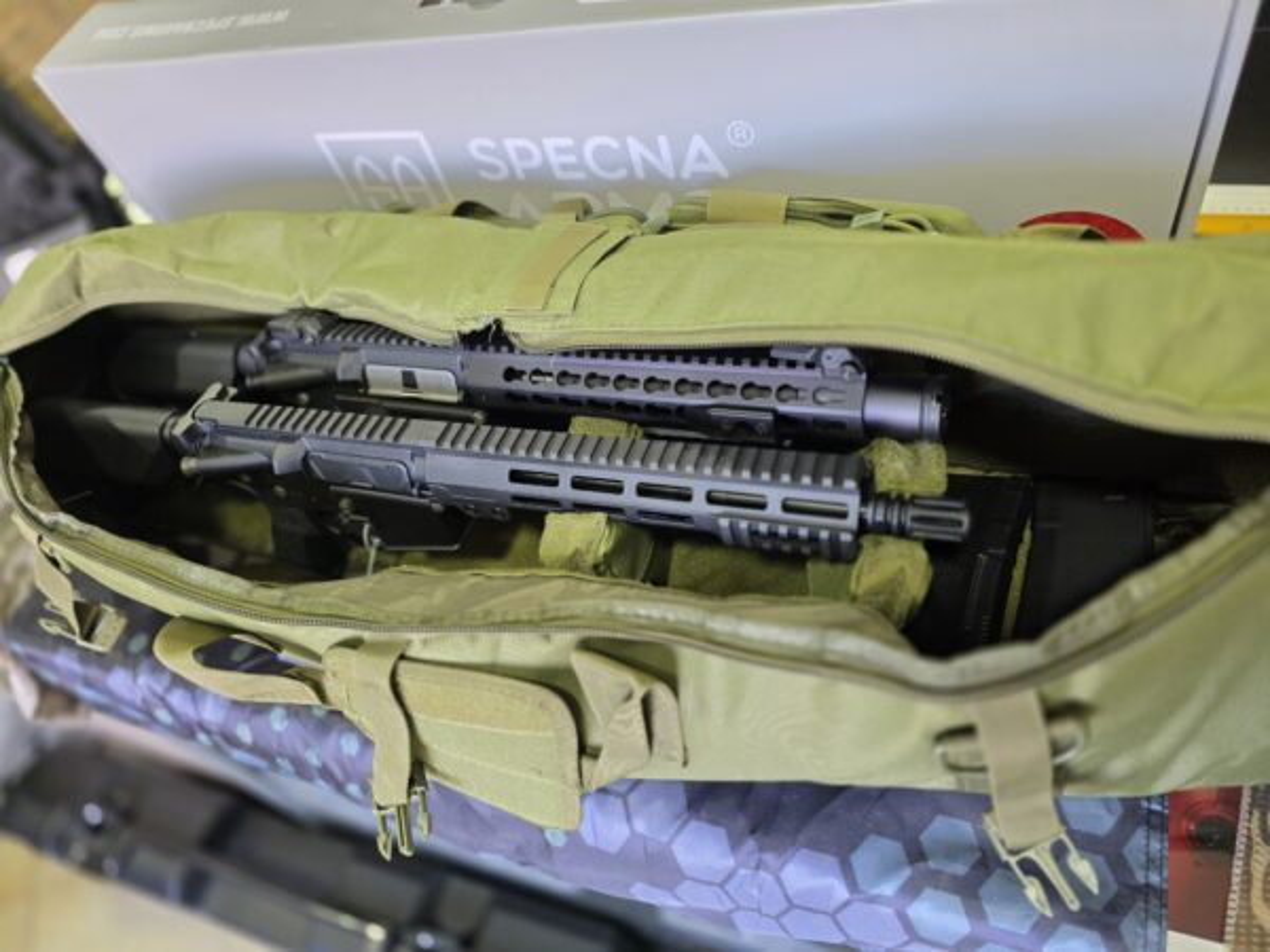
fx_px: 844
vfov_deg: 58.9
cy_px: 476
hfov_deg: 73.9
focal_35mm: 23
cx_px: 635
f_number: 1.7
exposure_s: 1/100
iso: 500
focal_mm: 6.3
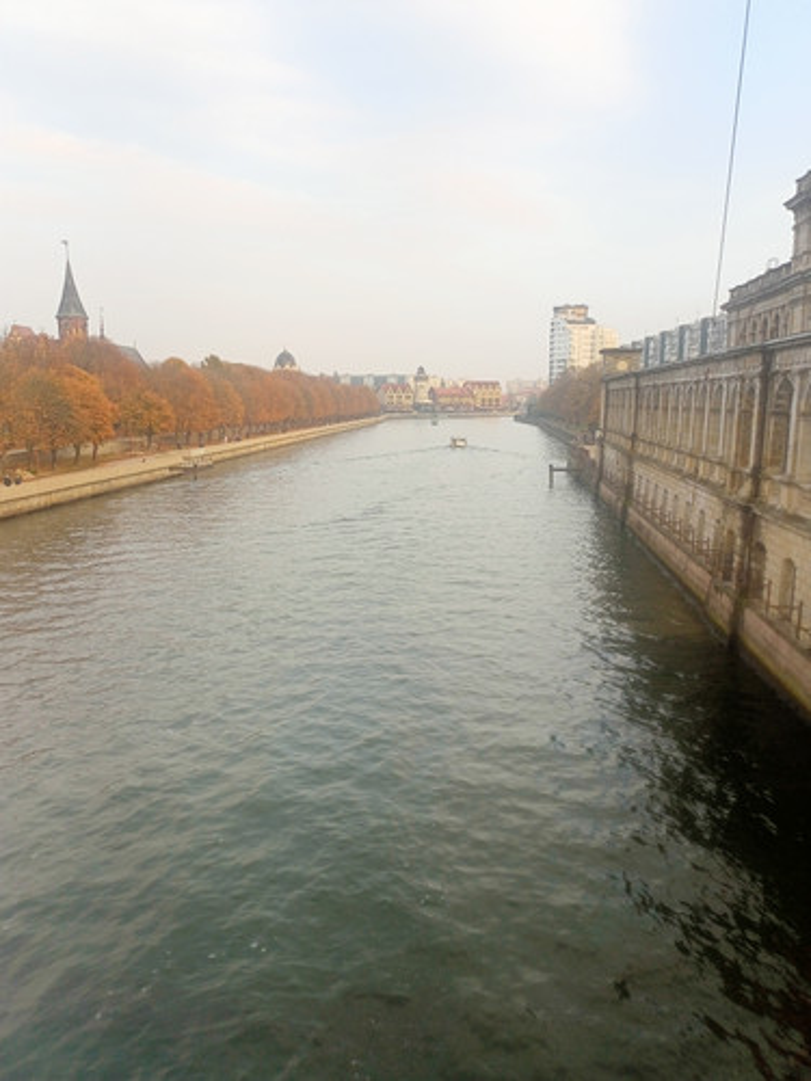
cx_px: 406
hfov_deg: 49.7
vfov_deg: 63.4
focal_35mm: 28
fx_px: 875
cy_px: 540
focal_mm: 4.69
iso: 112
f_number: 1.8
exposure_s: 1/685
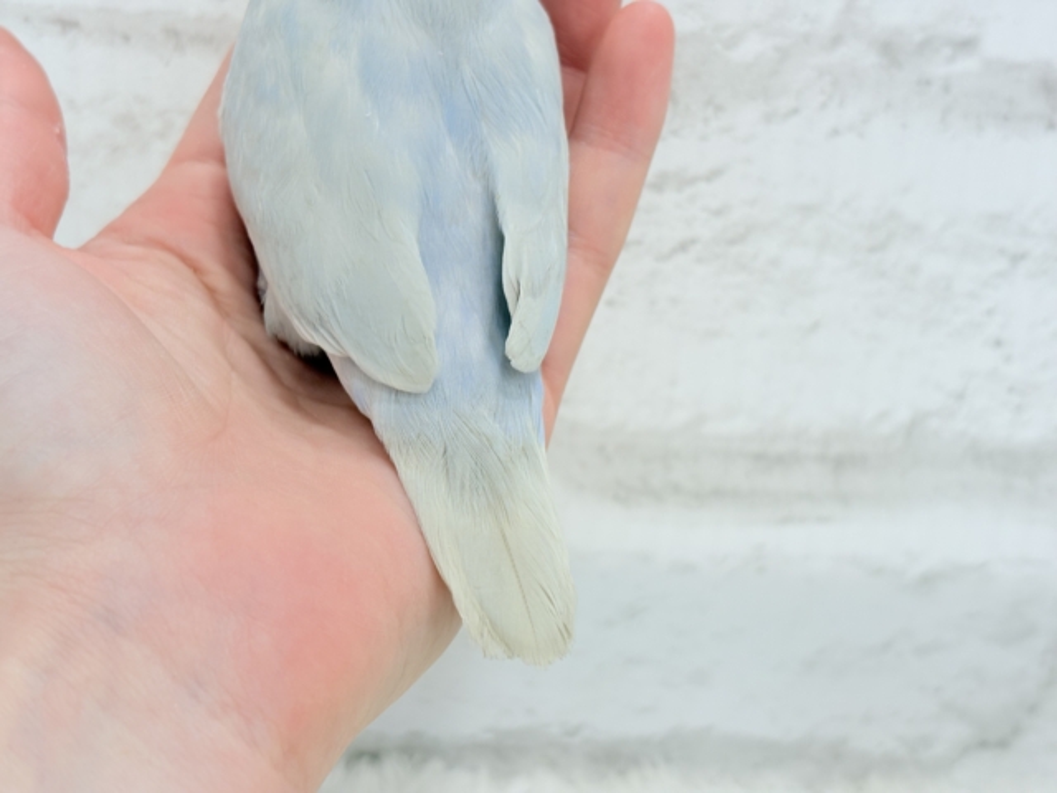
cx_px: 528
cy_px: 396
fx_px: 1588
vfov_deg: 28.0
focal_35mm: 52
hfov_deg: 36.8
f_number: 1.6
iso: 80
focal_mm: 5.96
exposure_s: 1/100
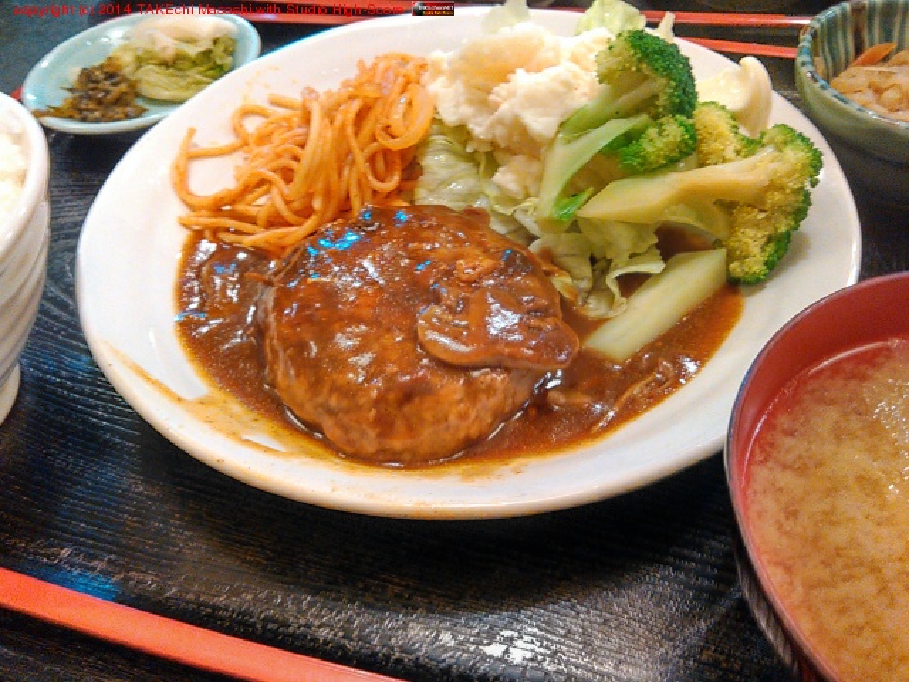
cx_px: 454
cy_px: 341
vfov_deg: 46.8
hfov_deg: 60.0
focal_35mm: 30
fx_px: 788
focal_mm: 4
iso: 800
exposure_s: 1/13
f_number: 2.4
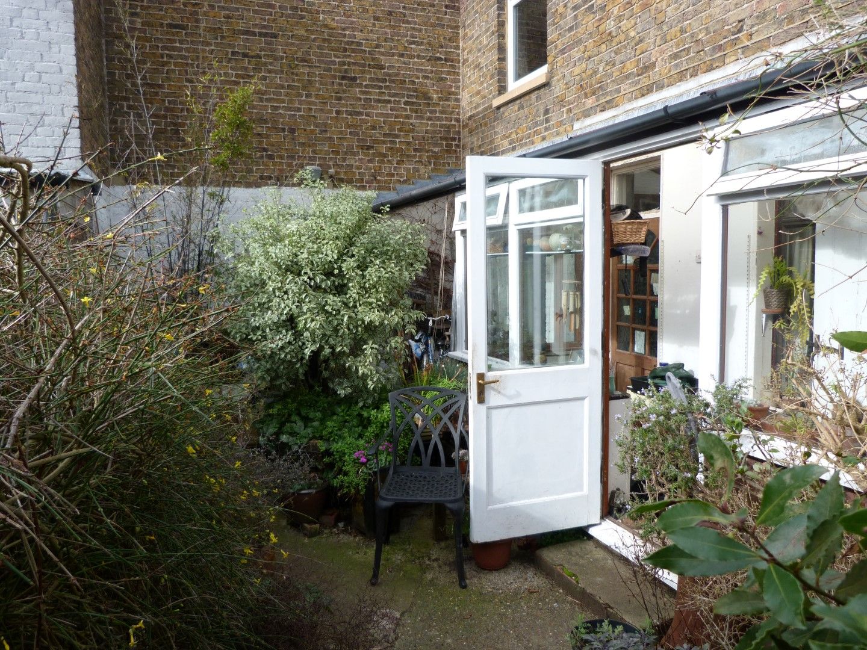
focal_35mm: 25
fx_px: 626
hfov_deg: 69.4
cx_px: 434
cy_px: 325
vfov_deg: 54.9
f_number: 2.8
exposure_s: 1/320
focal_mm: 4.5
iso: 80
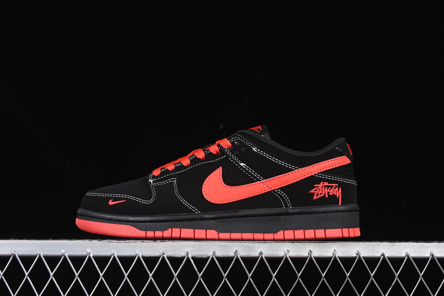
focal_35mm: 75
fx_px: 925
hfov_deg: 27.0
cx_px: 222
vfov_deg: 18.2
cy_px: 148
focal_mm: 50
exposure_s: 1/60
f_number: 6.3
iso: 160
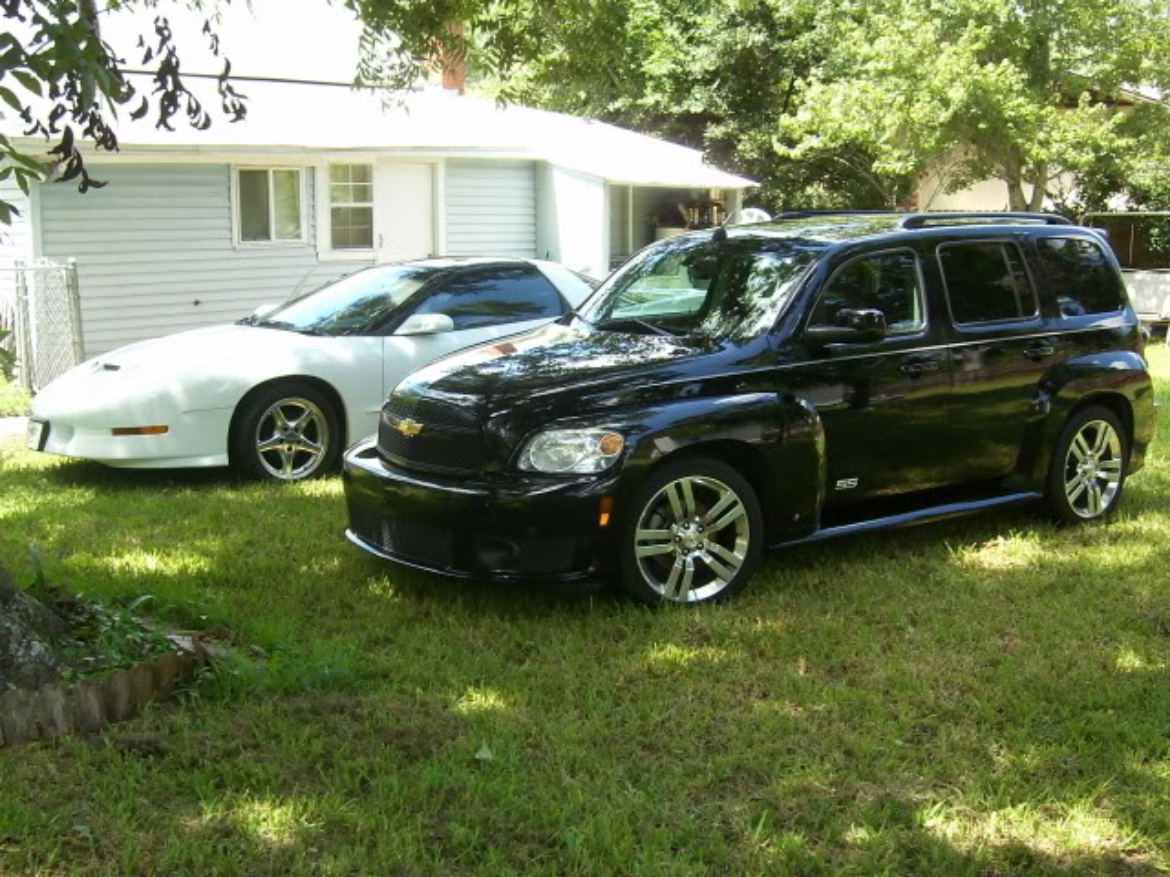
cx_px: 585
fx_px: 1082
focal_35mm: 32
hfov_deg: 56.8
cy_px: 438
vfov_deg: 44.2
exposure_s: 1/168
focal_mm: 5.99
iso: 50
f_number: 2.9
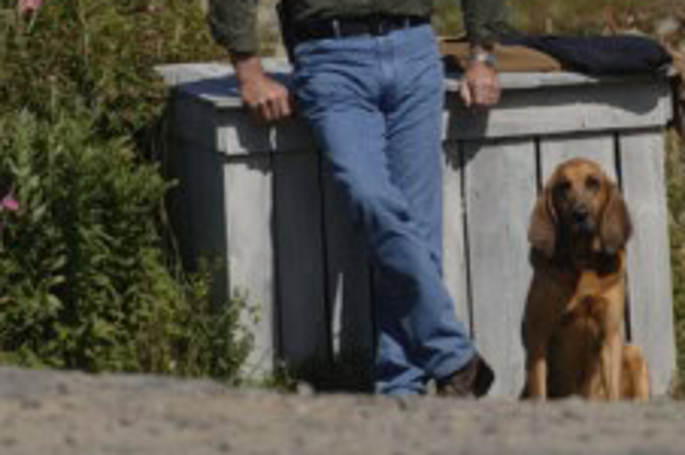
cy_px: 5
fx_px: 11495
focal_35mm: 605
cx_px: 661
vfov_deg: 2.3
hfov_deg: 3.4
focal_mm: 200
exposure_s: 1/250
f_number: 10
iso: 100
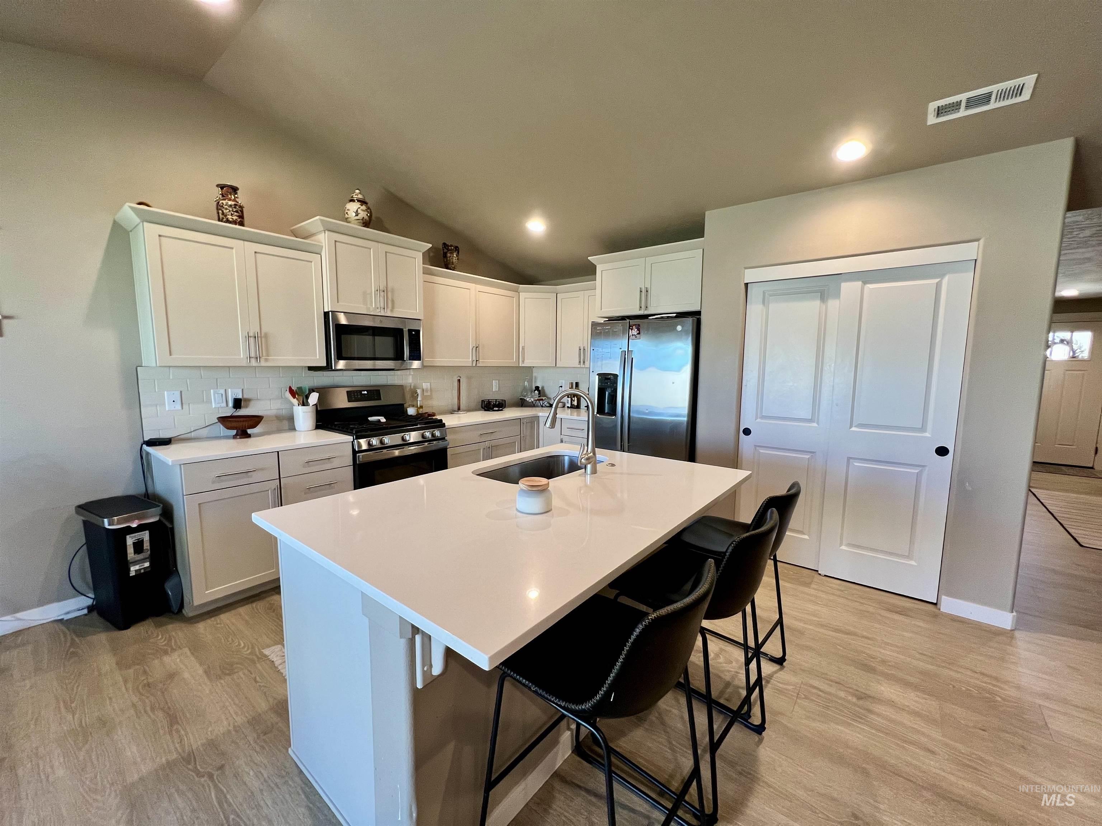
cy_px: 413
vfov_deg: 89.9
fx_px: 414
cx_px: 551
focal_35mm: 13
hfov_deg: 106.2
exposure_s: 1/120
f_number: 1.8
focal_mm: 1.57
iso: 200
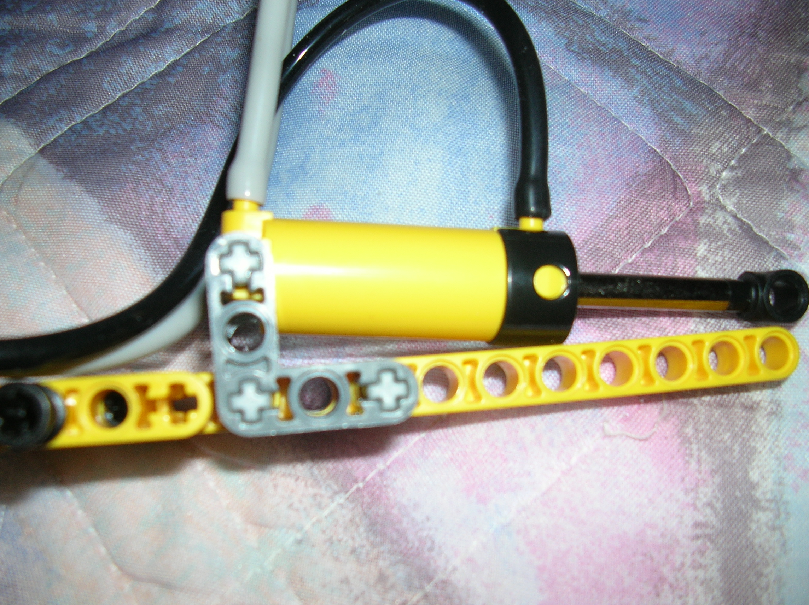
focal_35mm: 35
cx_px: 404
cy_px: 302
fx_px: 817
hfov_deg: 52.7
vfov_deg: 40.6
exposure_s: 1/60.1
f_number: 2.8
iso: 50
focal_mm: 5.8
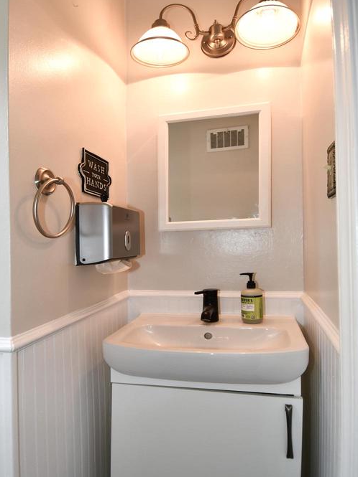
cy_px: 267
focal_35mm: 20
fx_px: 276
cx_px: 182
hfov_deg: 65.9
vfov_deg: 81.4
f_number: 4
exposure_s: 1/60
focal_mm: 12
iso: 280
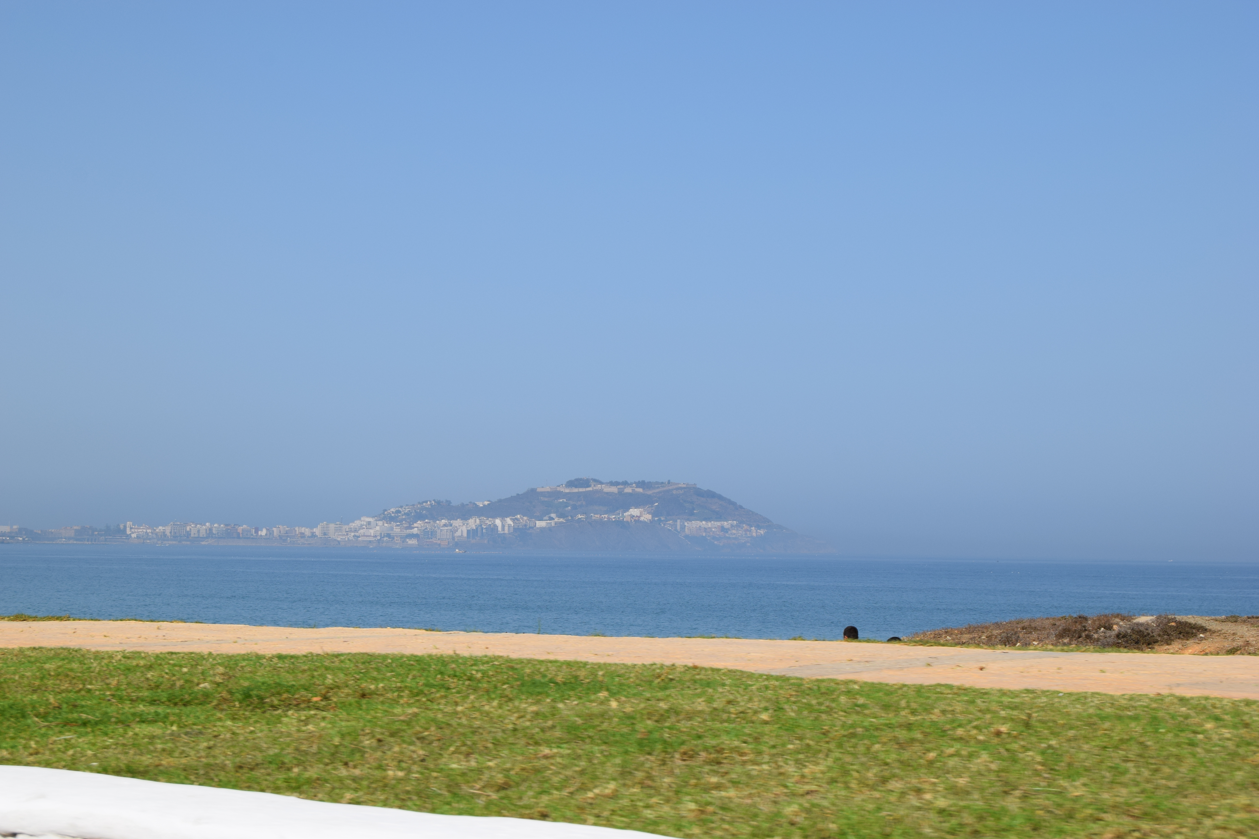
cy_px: 420
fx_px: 2360
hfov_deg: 29.9
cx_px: 630
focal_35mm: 68
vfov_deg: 20.2
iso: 200
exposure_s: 1/500
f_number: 11
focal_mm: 45
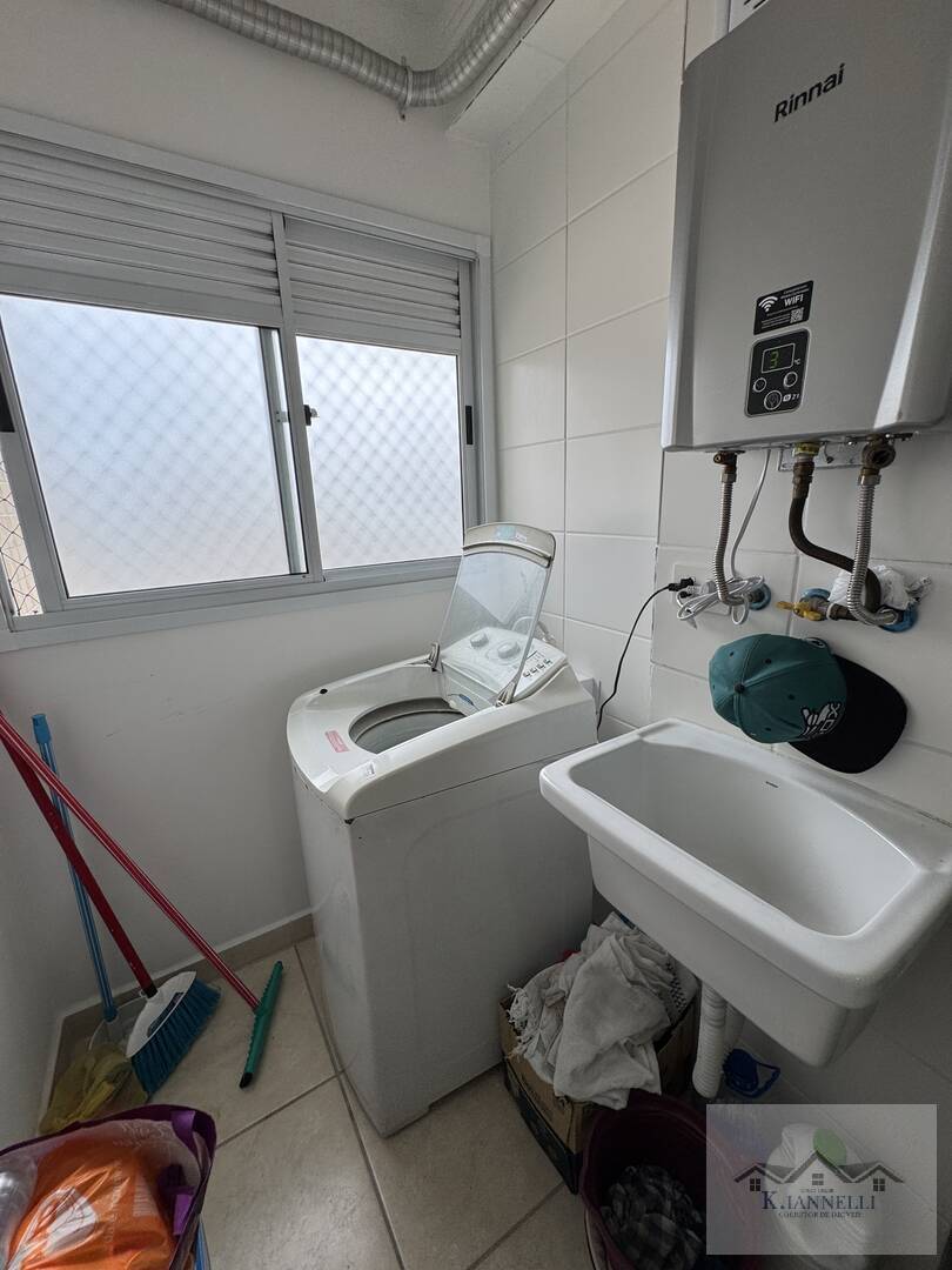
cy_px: 635
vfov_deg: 102.1
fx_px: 513
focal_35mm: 14
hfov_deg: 85.7
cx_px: 476
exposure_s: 1/142
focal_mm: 2.22
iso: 40
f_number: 2.2
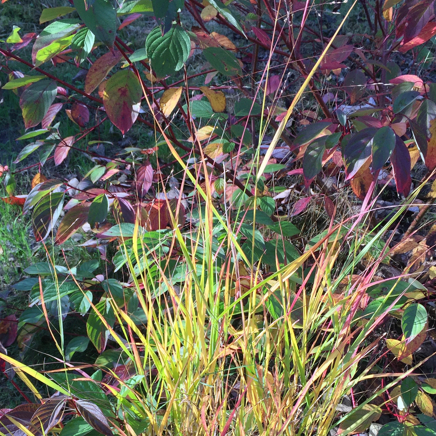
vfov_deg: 34.0
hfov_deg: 34.6
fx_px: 698
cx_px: 186
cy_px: 326
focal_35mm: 49
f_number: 2.2
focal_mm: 4.15
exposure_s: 1/488
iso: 32
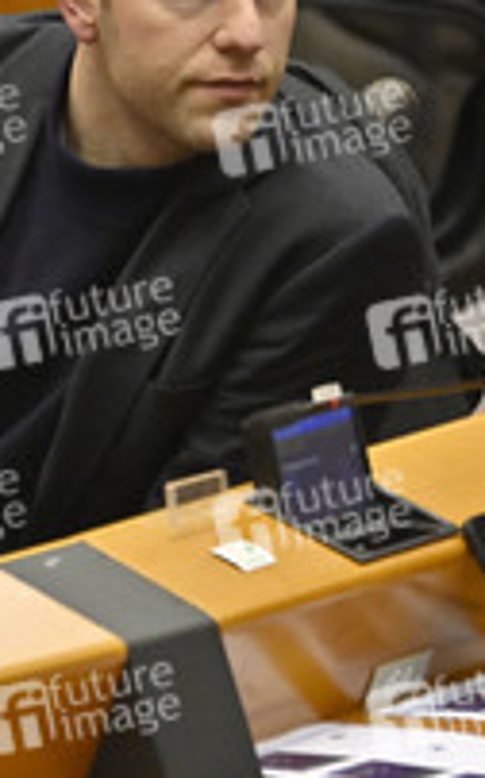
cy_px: 227
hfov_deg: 1.0
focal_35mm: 1365
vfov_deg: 1.5
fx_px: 28909
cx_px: -23
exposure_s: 1/640
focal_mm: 600
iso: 5000
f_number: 6.3
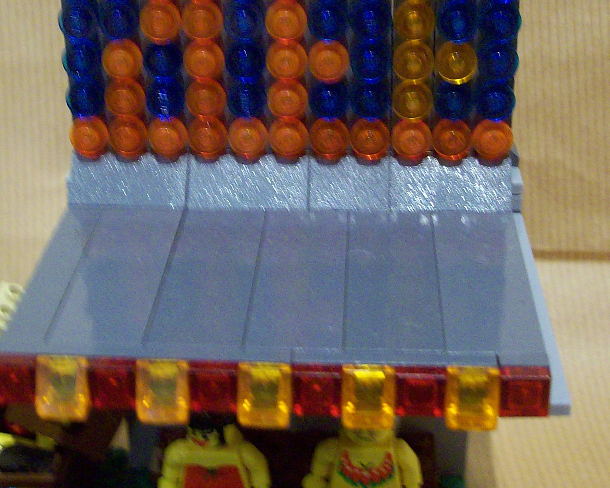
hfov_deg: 30.0
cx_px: 279
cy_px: 113
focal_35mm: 63
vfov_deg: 23.9
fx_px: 1137
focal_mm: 6
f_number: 2.7
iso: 160
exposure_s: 1/12.3
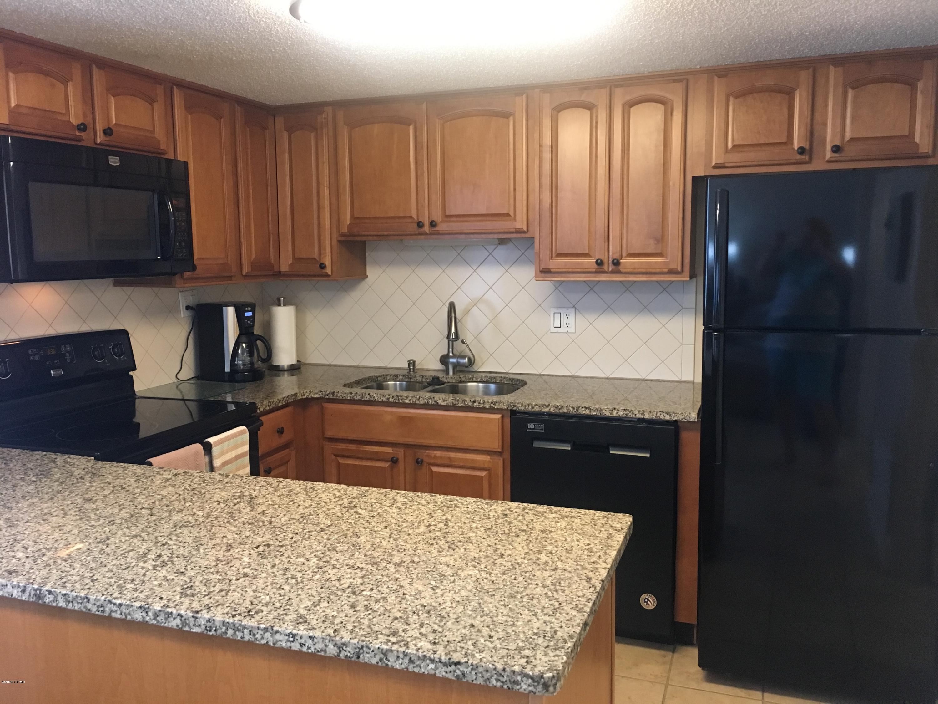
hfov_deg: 61.7
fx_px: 786
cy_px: 352
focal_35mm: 29
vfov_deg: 48.2
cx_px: 469
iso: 200
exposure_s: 1/30
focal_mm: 4.15
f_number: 2.2
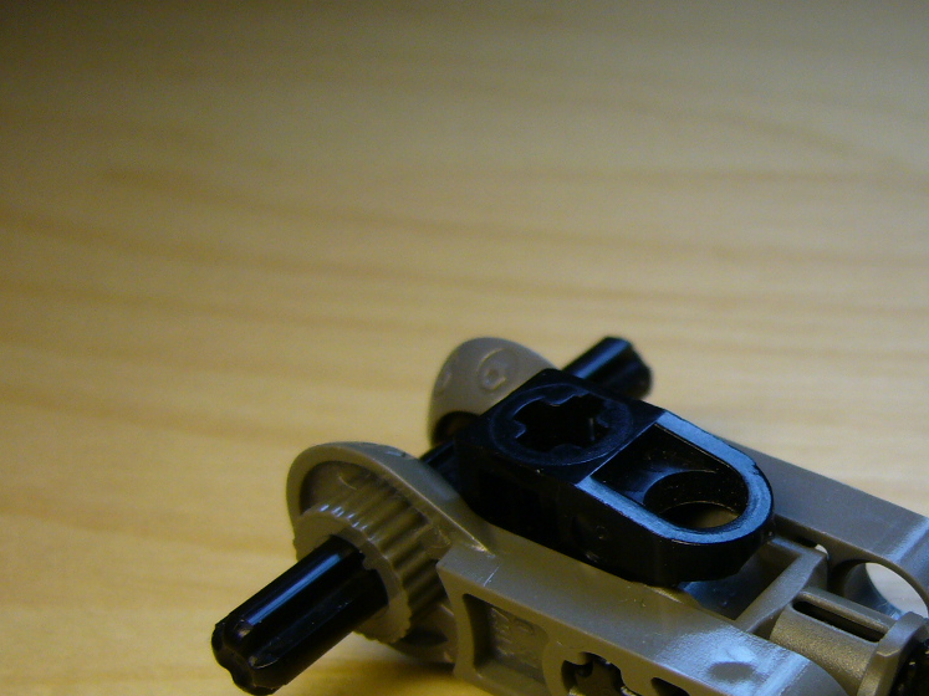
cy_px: 447
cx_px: 752
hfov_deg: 31.3
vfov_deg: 24.3
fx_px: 1610
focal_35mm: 60
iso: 100
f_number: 2.8
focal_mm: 5.8
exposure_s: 1/320
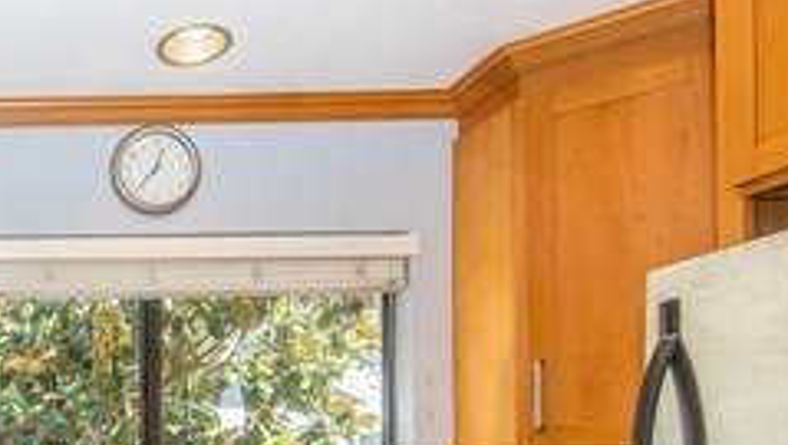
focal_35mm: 42
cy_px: 457
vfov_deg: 26.7
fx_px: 878
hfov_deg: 40.7
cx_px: -40
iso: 250
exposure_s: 1/100
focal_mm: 15
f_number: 6.3
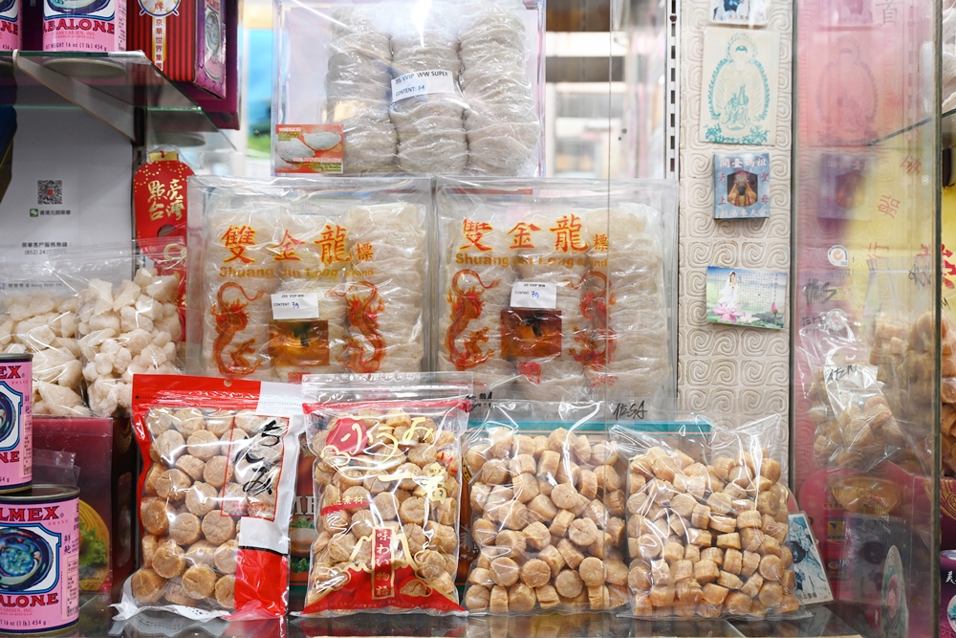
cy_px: 319
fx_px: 1142
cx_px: 478
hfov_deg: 45.4
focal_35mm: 43
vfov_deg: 31.2
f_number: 5
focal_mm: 43
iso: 1000
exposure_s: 1/100
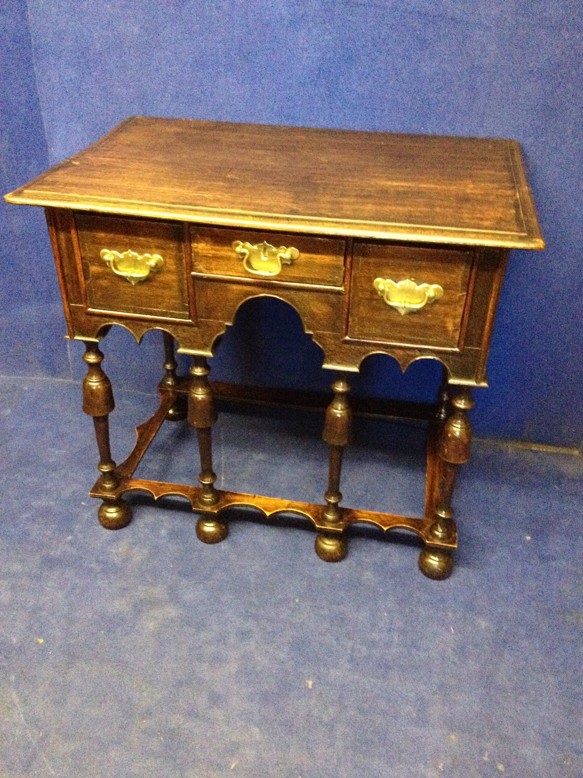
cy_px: 389
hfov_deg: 40.7
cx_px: 292
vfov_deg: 52.6
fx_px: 786
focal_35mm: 35
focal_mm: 4.28
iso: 800
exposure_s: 1/17
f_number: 2.4
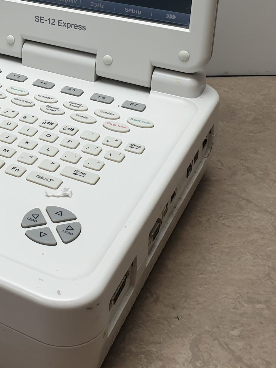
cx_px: -41
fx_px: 638
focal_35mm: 60
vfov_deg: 30.0
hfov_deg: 22.7
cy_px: 2
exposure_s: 1/100
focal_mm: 4.3
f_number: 2.4
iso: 80
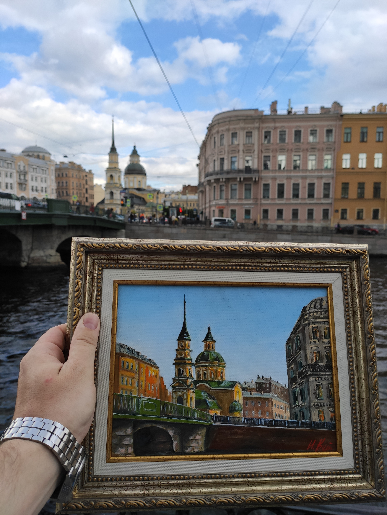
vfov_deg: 67.3
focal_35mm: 26
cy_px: 258
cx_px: 194
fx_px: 388
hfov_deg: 53.1
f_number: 1.75
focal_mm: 4.77
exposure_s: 1/922
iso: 112
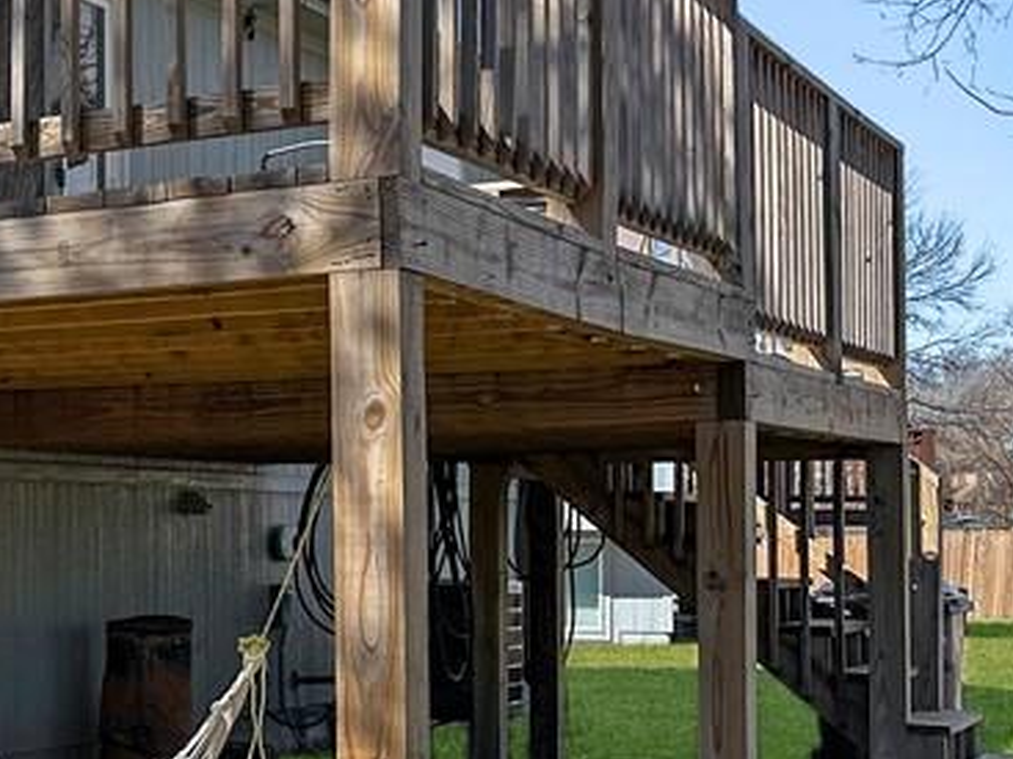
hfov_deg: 24.8
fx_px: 1960
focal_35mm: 67
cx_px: -340
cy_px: 152
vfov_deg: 21.6
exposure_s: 1/4800
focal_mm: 6.86
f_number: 1.8
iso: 80
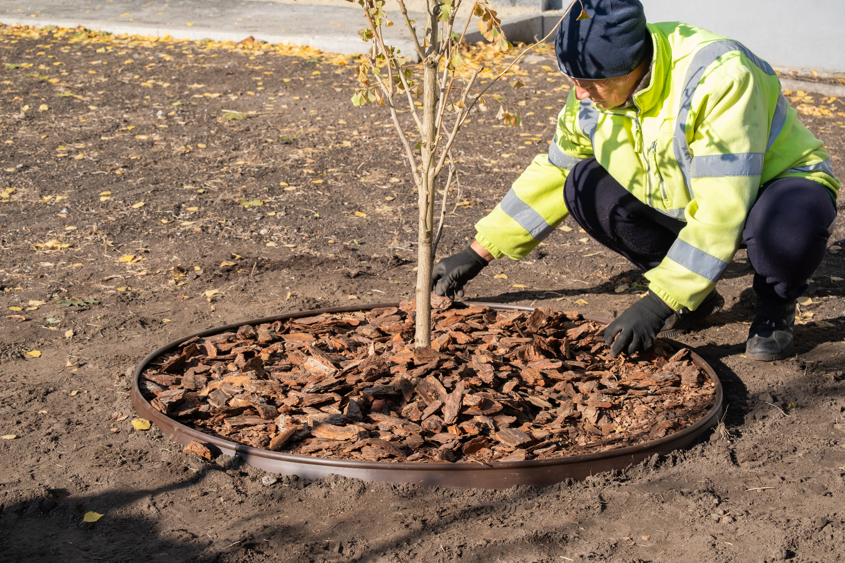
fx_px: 1760
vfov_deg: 18.2
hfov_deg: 27.0
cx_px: 422
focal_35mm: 75
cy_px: 282
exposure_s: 1/220
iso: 160
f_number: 7.1
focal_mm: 50
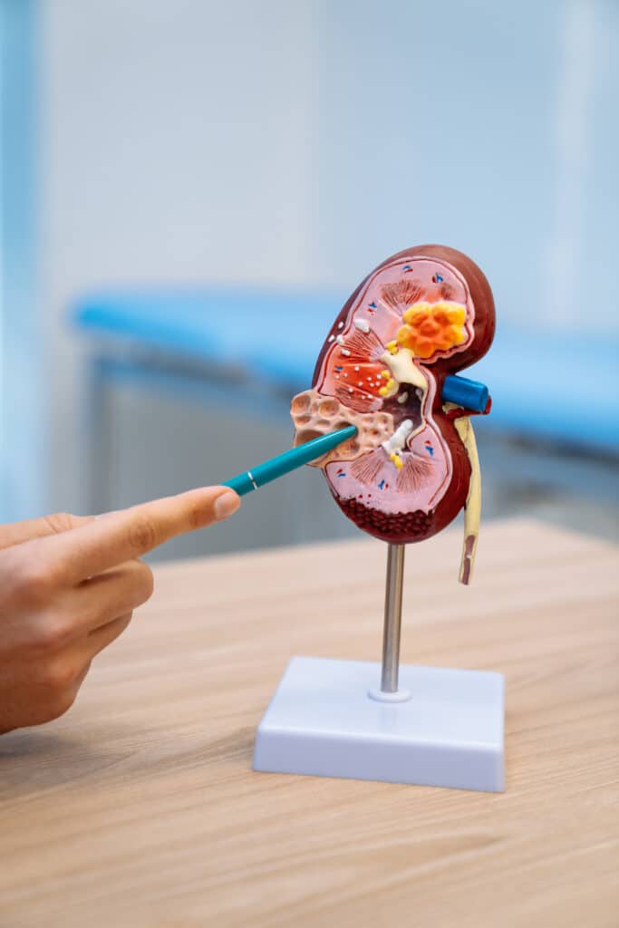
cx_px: 310
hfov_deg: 22.3
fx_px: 1573
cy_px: 464
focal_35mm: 61
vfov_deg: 32.9
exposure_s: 1/160
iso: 500
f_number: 2.8
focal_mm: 61
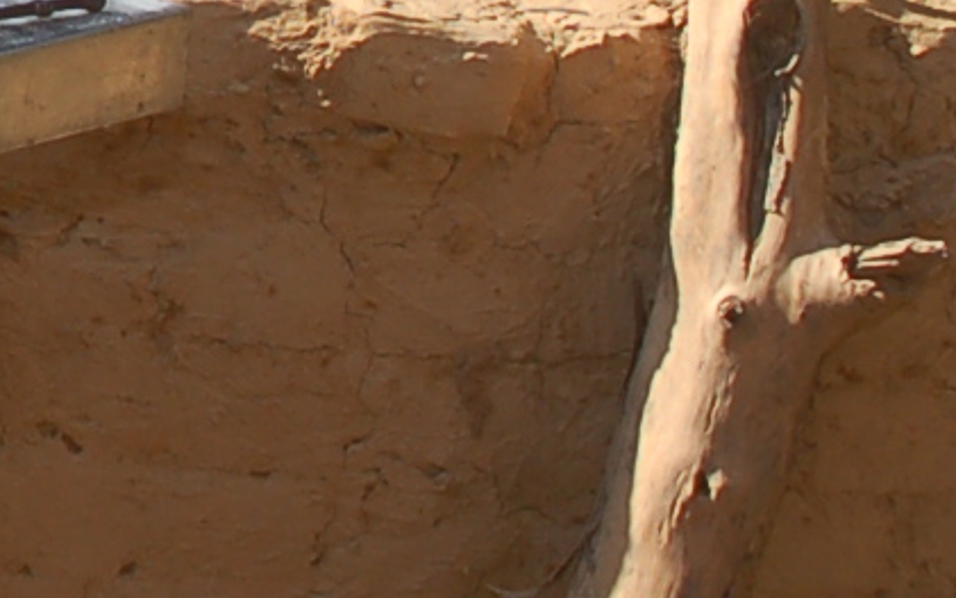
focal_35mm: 262
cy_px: -562
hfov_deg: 7.6
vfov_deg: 4.9
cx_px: -1056
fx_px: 6825
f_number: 8
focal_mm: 32
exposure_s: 1/250
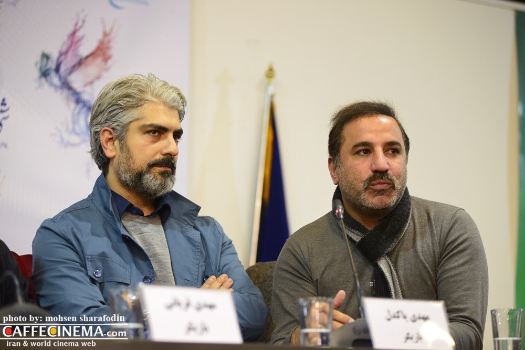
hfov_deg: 17.1
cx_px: 262
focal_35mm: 120
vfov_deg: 11.4
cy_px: 175
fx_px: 1750
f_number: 2.8
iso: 4000
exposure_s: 1/200
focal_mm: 120
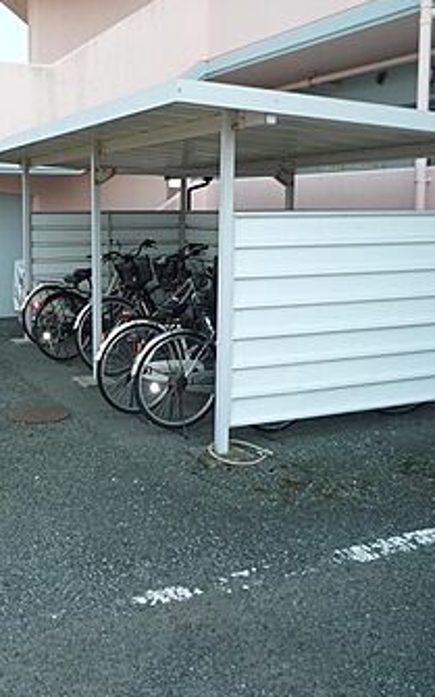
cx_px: 106
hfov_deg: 32.9
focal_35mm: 38
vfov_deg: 51.5
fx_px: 722
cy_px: 314
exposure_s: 1/640
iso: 100
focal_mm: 4.4
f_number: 3.2
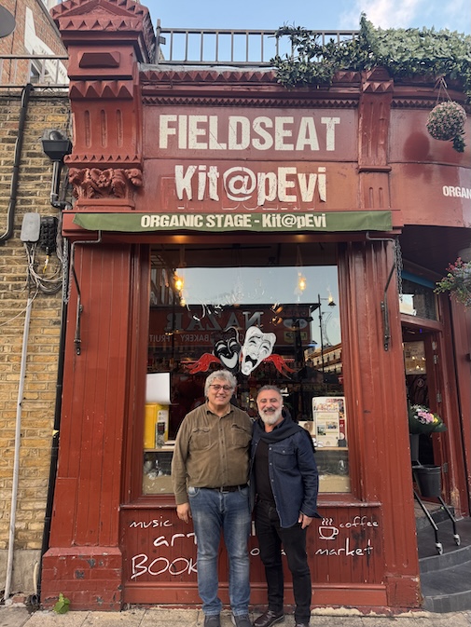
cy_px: 314
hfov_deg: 56.8
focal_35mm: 24
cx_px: 236
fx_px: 435
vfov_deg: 71.6
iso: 100
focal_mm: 6.76
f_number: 1.78
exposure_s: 1/100
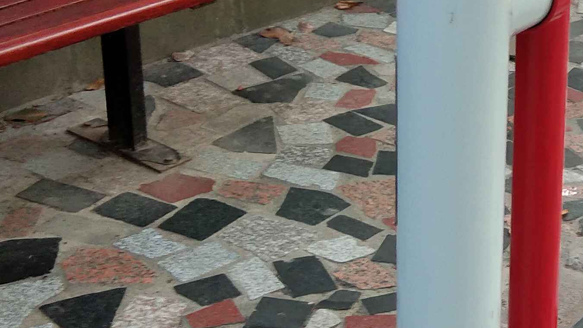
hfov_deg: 19.5
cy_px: 73
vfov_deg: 11.6
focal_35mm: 104
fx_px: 1608
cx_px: 677
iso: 160
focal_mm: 3.69
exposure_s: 1/50
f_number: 2.2
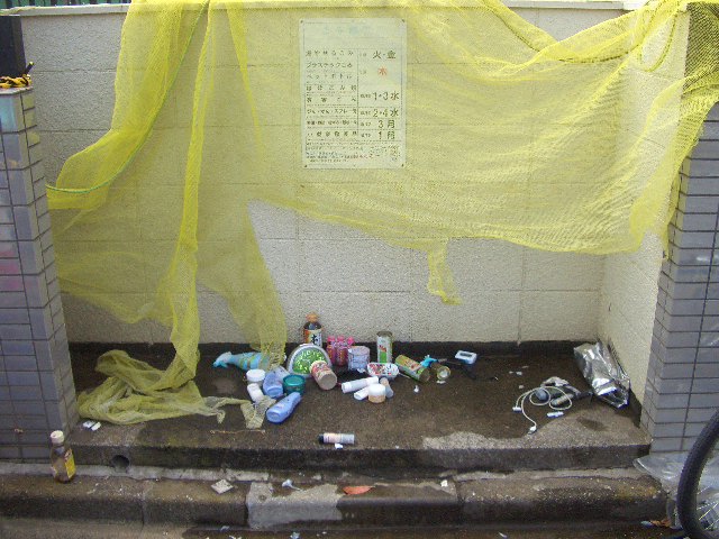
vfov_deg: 40.7
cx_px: 360
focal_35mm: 35
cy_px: 270
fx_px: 727
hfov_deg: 52.6
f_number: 2.6
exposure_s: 1/500
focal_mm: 5.8
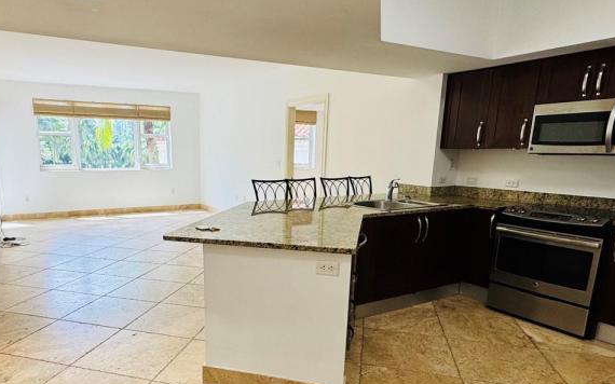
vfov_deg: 48.6
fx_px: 419
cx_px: 247
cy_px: 248
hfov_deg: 71.8
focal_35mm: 25
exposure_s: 1/120
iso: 80
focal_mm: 2.22
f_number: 2.2
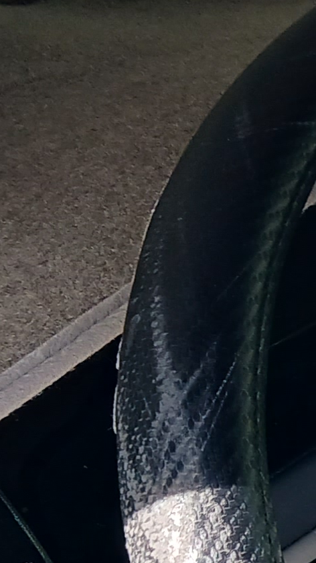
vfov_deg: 14.7
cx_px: 1020
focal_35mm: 143
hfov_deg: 7.3
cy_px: 627
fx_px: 2130
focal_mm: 4
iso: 25
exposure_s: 1/60
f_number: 1.8
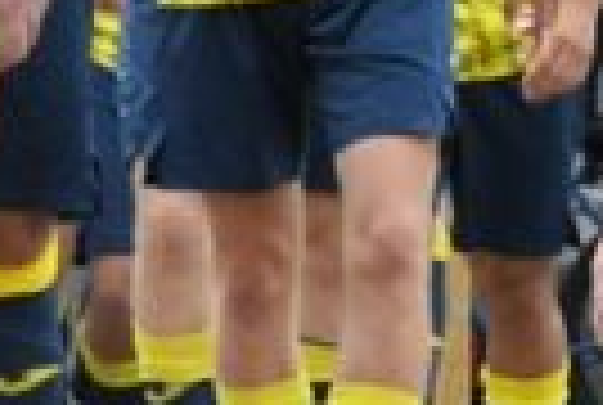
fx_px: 10240
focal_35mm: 610
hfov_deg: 3.3
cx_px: -1238
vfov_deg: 2.3
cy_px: -220
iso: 5000
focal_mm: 80
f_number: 13
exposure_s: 1/1600
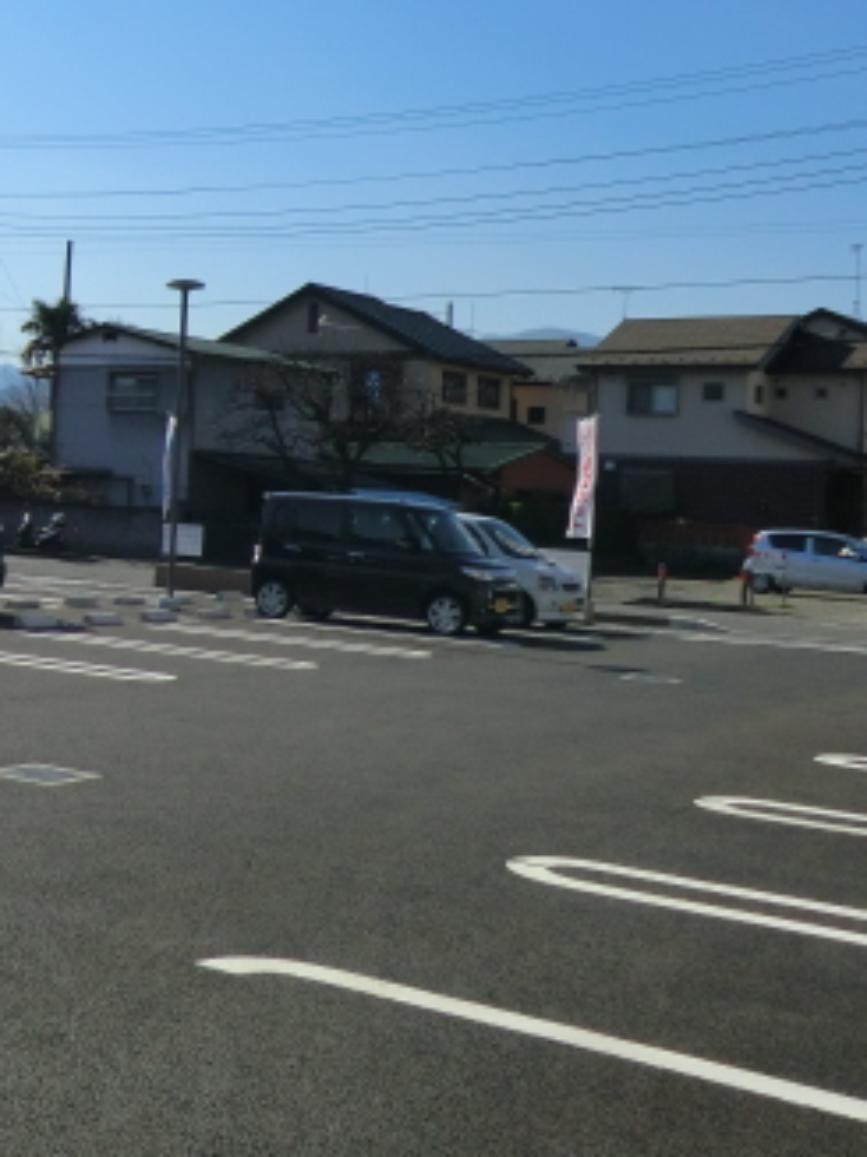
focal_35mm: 47
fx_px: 1571
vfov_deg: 40.2
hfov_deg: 28.0
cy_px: 453
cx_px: -103
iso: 80
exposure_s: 1/400
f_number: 7.5
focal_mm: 4.3
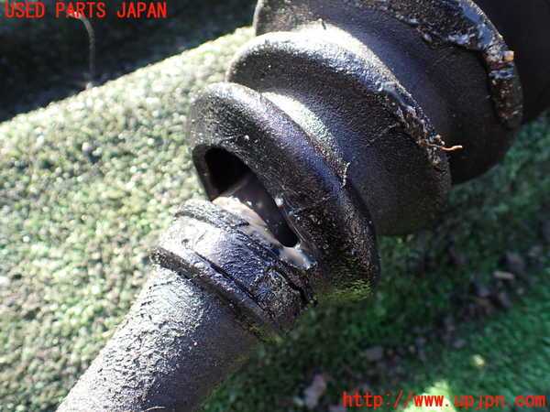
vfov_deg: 46.8
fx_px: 477
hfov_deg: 60.0
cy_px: 206
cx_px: 275
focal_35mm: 30
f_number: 2.3
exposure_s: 1/125
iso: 125
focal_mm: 5.4
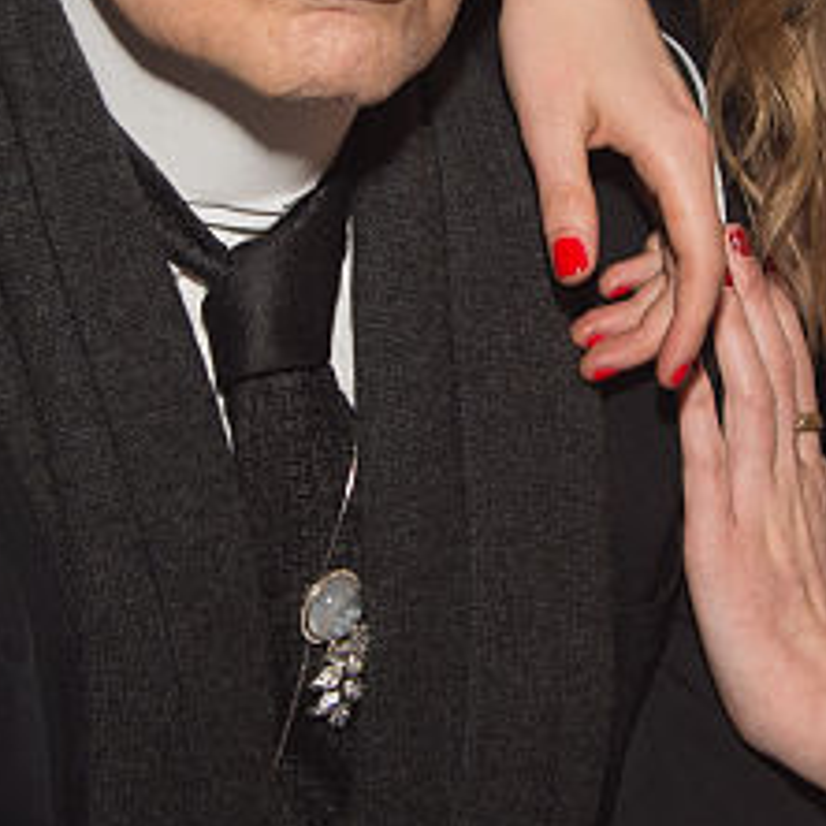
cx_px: 208
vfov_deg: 11.7
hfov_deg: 11.7
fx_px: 4022
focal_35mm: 149
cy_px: 234
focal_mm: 38
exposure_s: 1/125
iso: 800
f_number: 6.3
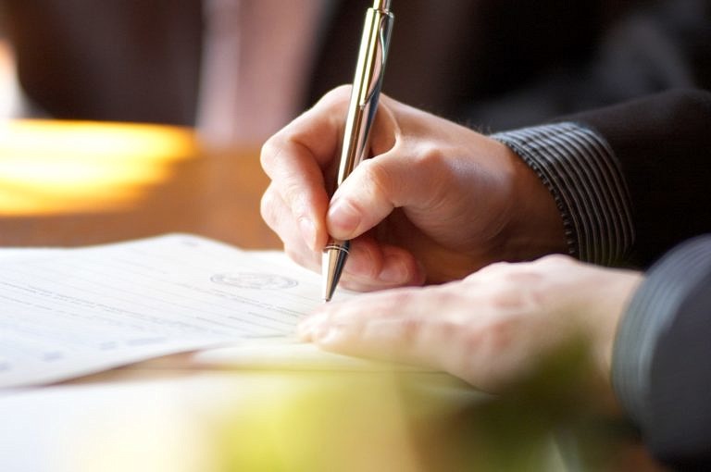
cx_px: 356
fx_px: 5474
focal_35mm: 278
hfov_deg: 7.4
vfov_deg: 4.9
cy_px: 236
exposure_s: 1/125
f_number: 2.8
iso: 800
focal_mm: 185
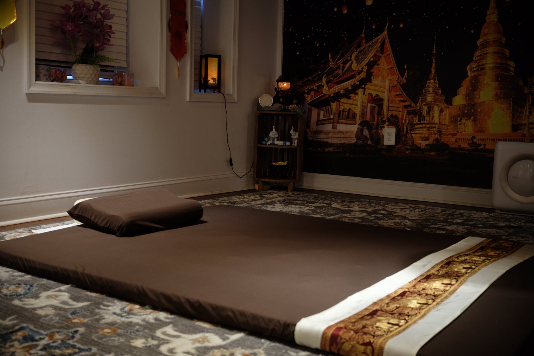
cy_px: 178
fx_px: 608
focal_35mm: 41
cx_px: 267
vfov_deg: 32.6
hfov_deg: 47.4
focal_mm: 27
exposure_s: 1/15
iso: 200
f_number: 2.8
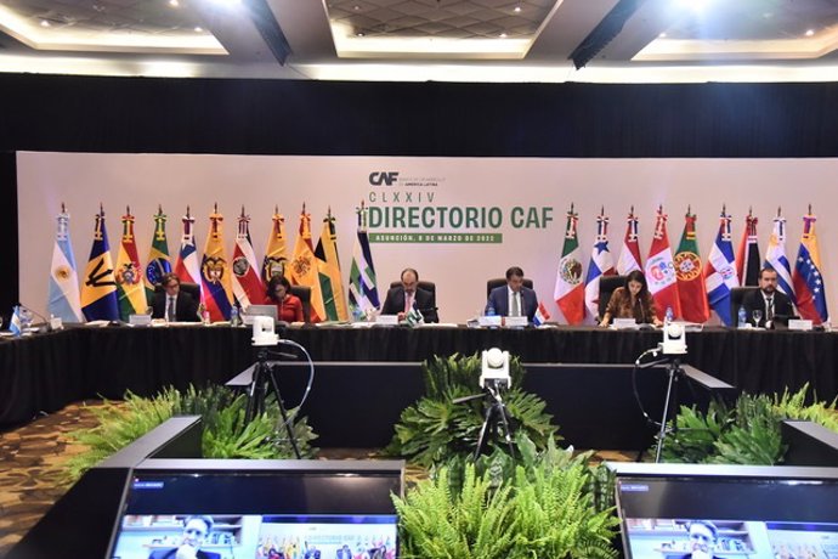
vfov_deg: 35.1
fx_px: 884
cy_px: 280
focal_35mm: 38
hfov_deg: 50.7
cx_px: 419
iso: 5000
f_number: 4
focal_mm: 38
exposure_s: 1/200
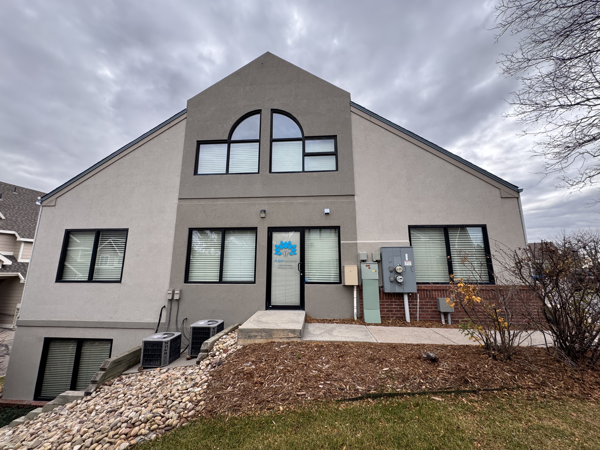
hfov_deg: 102.1
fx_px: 243
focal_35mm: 14
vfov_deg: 85.7
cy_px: 225
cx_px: 300
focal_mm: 2.22
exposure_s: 1/308
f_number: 2.2
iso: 40
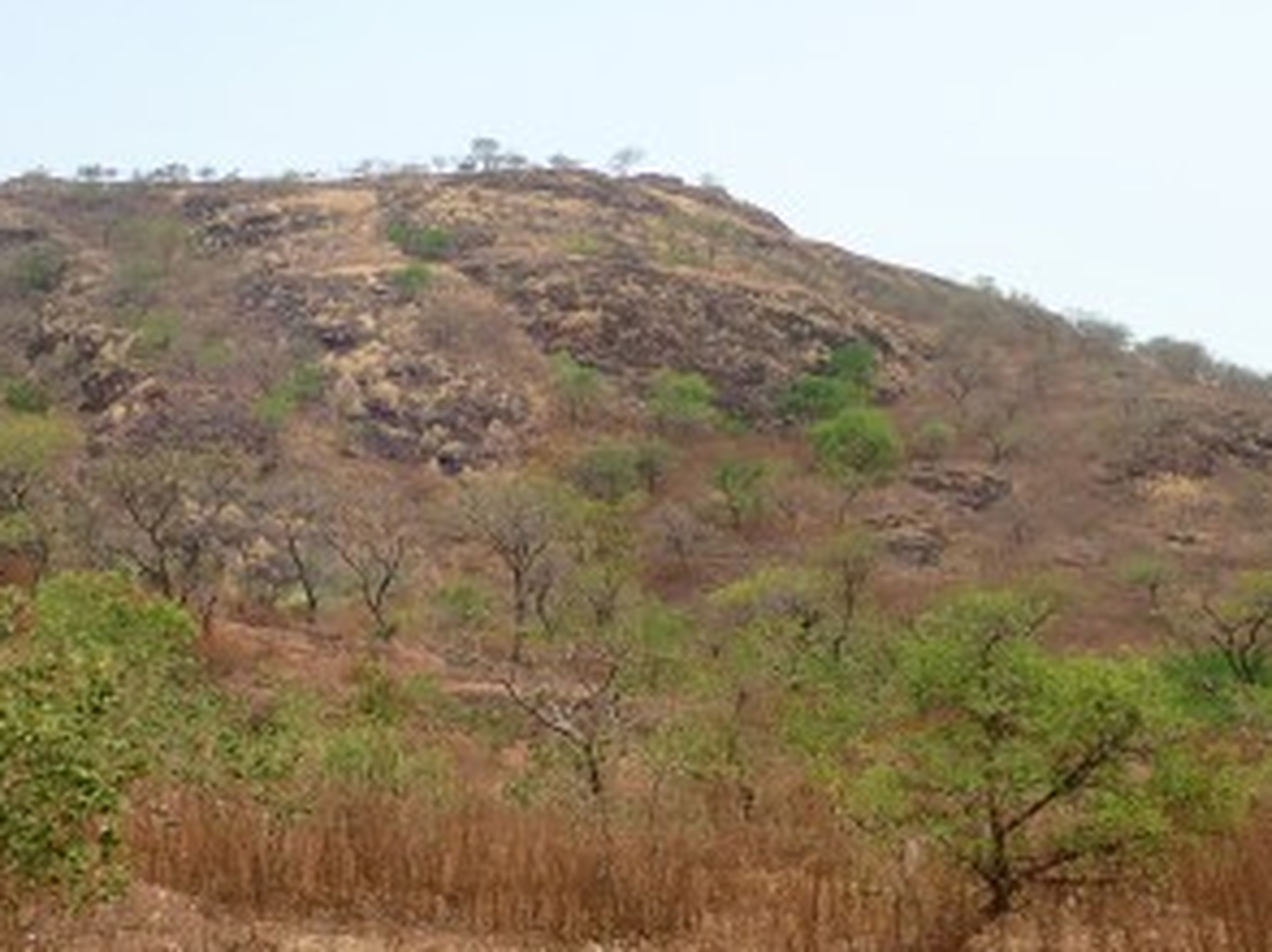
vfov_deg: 25.6
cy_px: 511
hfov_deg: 33.6
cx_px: 472
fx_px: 2093
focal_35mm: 57
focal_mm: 7.86
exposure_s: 1/640
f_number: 4
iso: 100
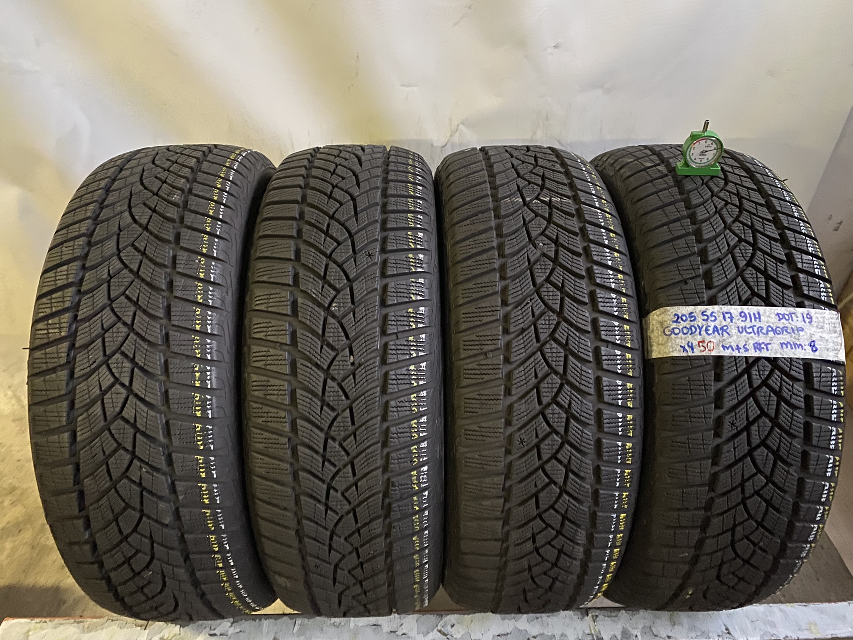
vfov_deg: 53.1
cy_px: 320
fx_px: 641
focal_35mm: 26
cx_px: 426
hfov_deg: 67.3
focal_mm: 4.25
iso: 1000
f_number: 1.8
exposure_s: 1/25
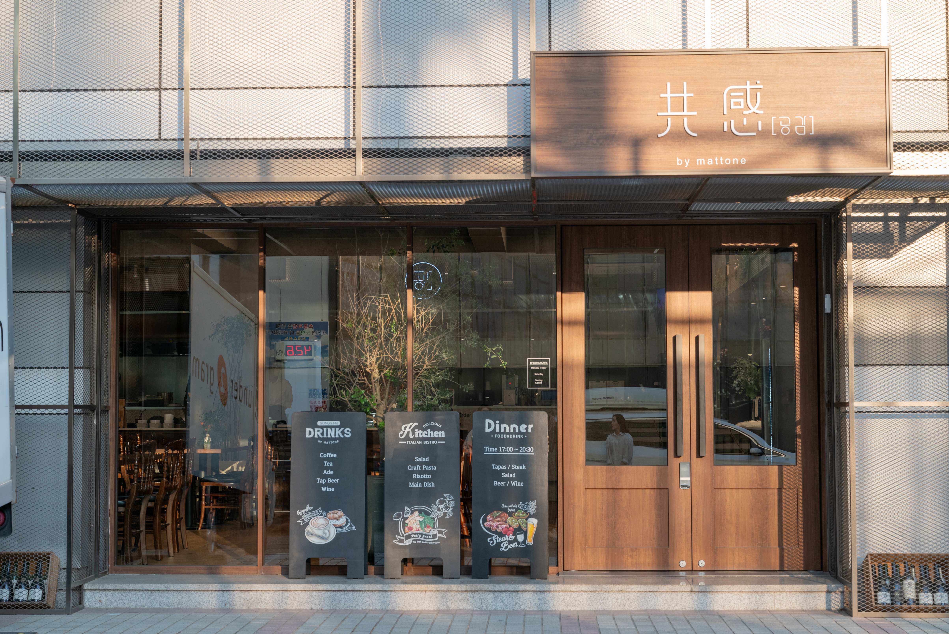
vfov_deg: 23.4
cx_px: 474
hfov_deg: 34.5
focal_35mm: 58
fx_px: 1529
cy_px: 317
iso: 100
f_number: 5.6
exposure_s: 1/125
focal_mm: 58
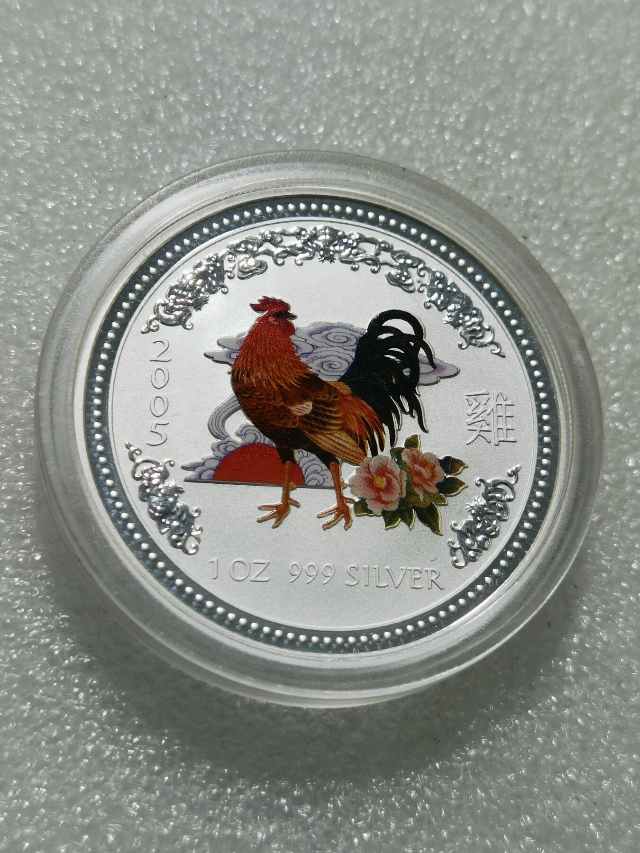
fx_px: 1578
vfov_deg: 30.3
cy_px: 426
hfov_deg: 22.9
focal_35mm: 64
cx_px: 320
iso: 50
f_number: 1.9
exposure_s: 1/108
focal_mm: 6.67
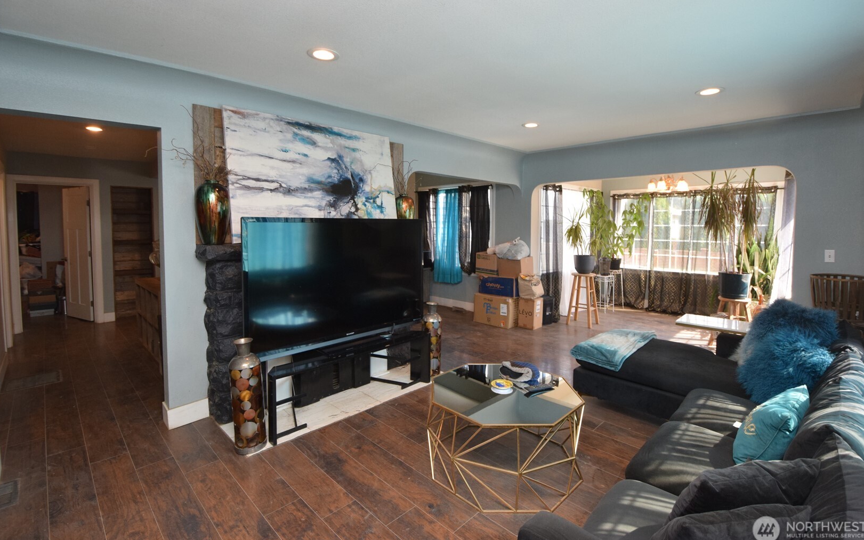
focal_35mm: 16
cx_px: 430
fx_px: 377
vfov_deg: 71.1
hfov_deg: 97.8
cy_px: 249
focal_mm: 10
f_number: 5
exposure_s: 1/100
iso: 800
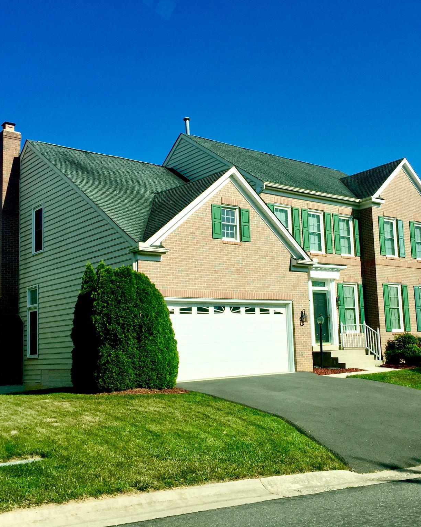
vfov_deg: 47.9
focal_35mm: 38
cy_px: 263
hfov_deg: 39.0
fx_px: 592
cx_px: 247
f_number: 2.2
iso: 32
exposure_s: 1/1883
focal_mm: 4.15
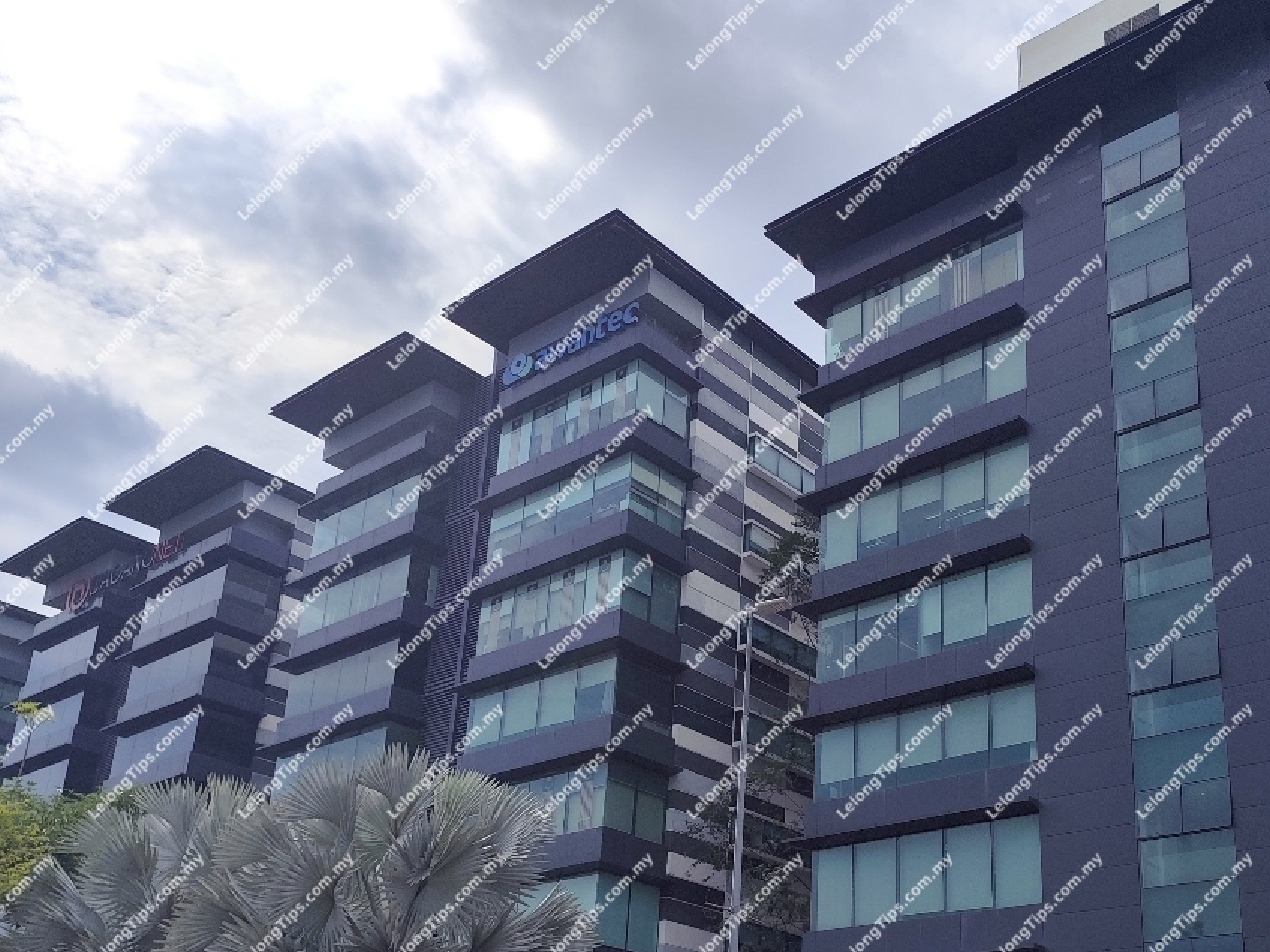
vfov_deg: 41.2
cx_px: 859
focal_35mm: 34
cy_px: 641
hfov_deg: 52.8
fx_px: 1247
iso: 50
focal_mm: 6.14
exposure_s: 1/3769
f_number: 1.65
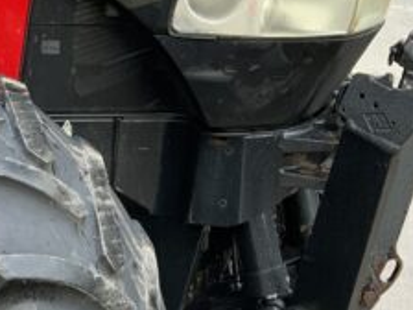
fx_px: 990
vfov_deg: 17.0
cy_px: 371
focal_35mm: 83
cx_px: -53
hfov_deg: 22.1
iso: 50
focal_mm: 3
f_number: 1.8
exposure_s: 1/122
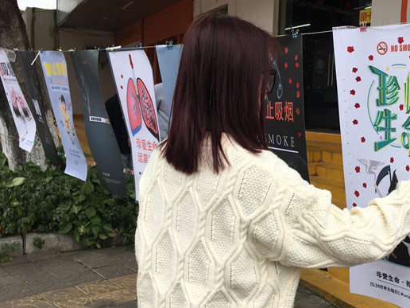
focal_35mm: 45
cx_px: 313
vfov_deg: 32.1
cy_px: 175
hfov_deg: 40.7
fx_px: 533
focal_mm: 4.15
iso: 25
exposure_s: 1/192
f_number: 2.2
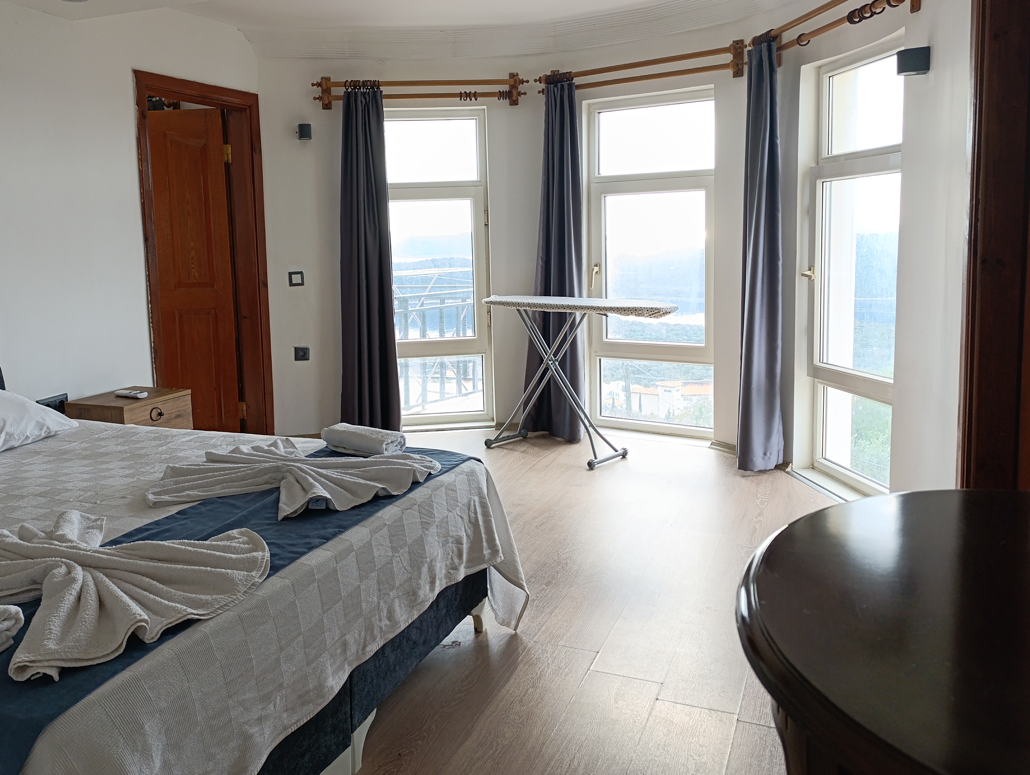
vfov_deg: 48.2
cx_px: 454
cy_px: 330
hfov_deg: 61.4
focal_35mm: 29
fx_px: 864
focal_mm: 6.14
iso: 125
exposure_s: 1/100
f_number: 1.6
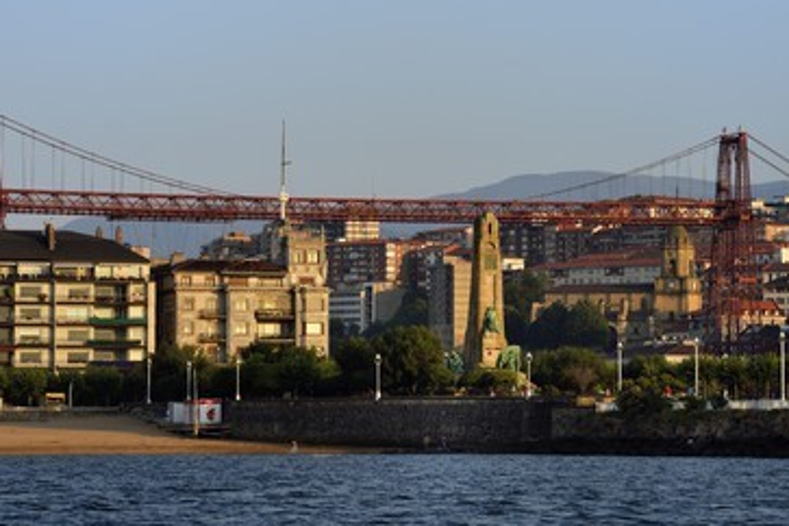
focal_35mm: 156
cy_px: 289
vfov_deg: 8.8
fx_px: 3419
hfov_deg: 13.2
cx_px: 387
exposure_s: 1/640
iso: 400
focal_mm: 135
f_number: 8
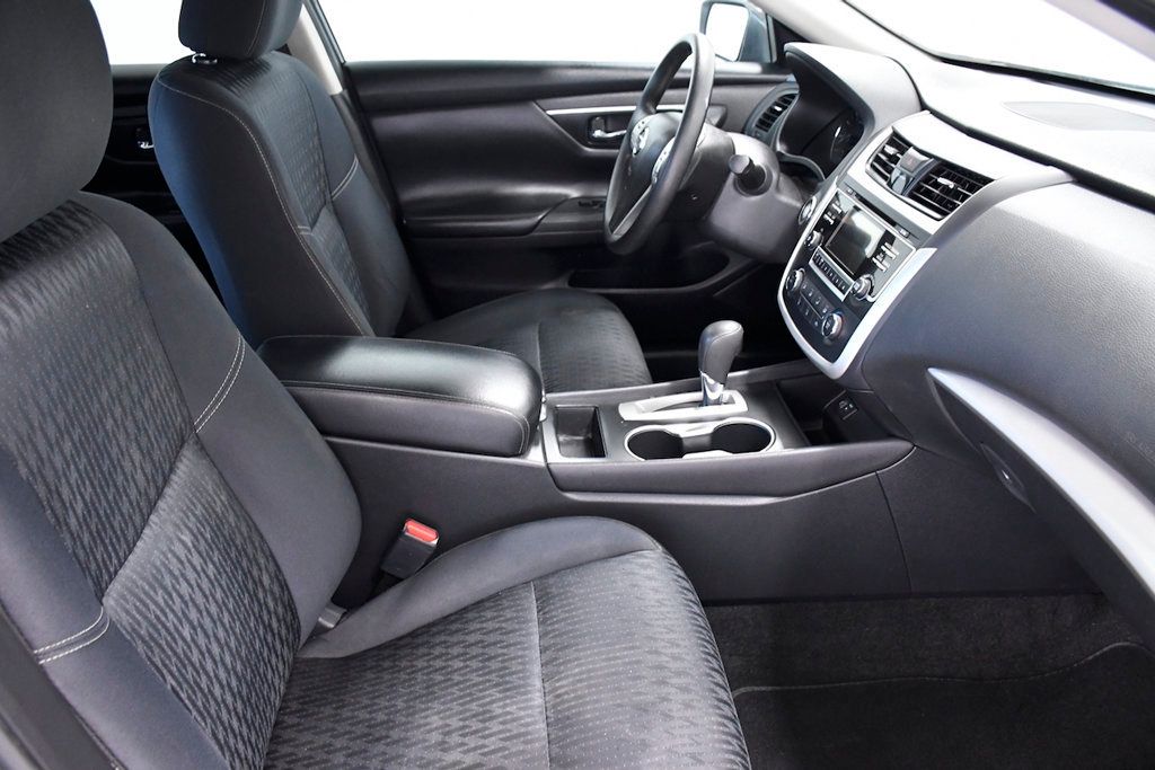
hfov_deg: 67.4
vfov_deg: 47.9
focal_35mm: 27
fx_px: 866
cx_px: 578
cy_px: 385
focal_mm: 18
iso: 2500
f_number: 4.5
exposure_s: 1/80
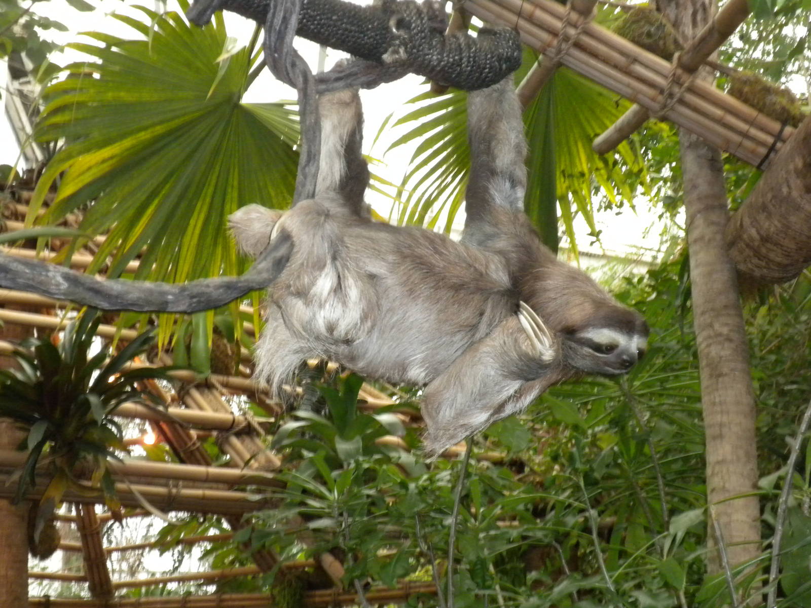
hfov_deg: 32.2
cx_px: 406
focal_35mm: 60
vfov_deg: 24.4
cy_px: 304
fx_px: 1406
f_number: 4.7
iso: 400
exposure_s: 1/10.2
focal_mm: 10.7
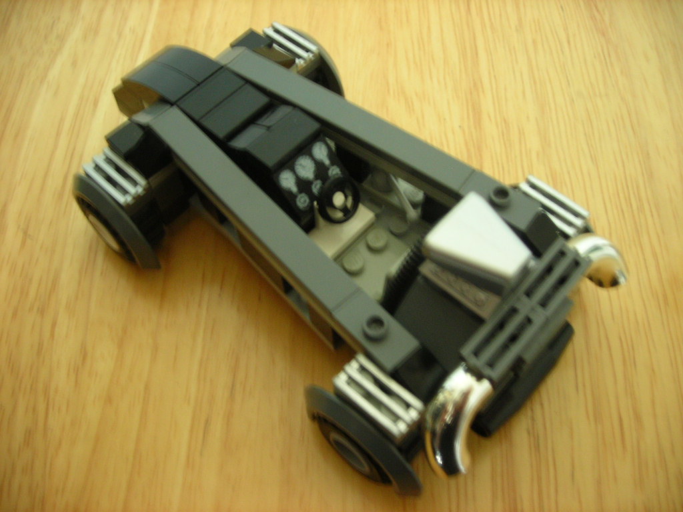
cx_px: 342
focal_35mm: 38
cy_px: 256
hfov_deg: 49.0
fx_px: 750
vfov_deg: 37.7
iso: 100
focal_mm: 6.3
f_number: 3.2
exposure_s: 1/3.9
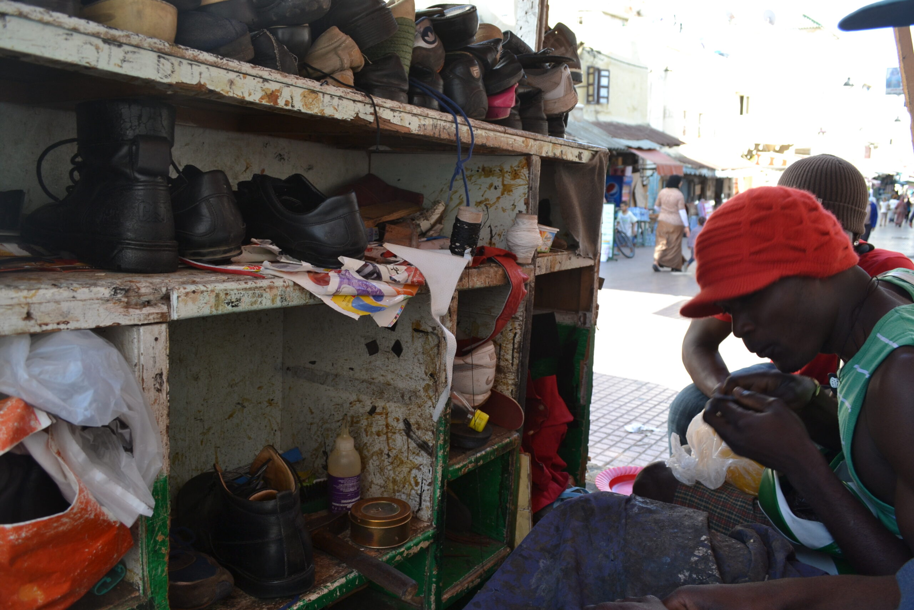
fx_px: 685
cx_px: 457
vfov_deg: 47.9
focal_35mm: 27
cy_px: 305
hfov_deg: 67.4
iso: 250
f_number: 5.6
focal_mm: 18
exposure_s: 1/125
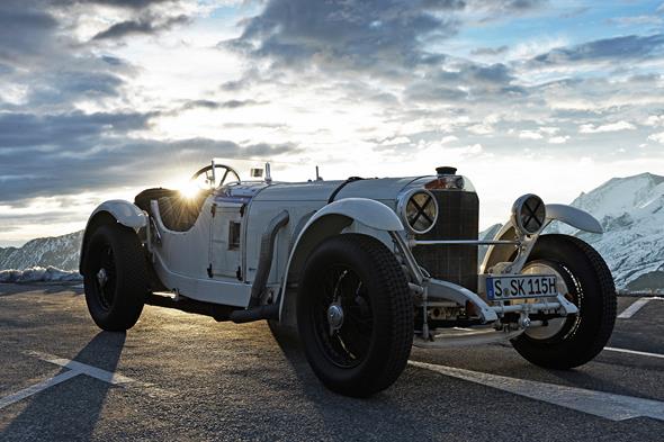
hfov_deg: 41.1
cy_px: 221
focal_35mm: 48
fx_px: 885
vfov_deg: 28.1
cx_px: 332
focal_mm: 48
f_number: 11
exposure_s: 1/160
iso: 200
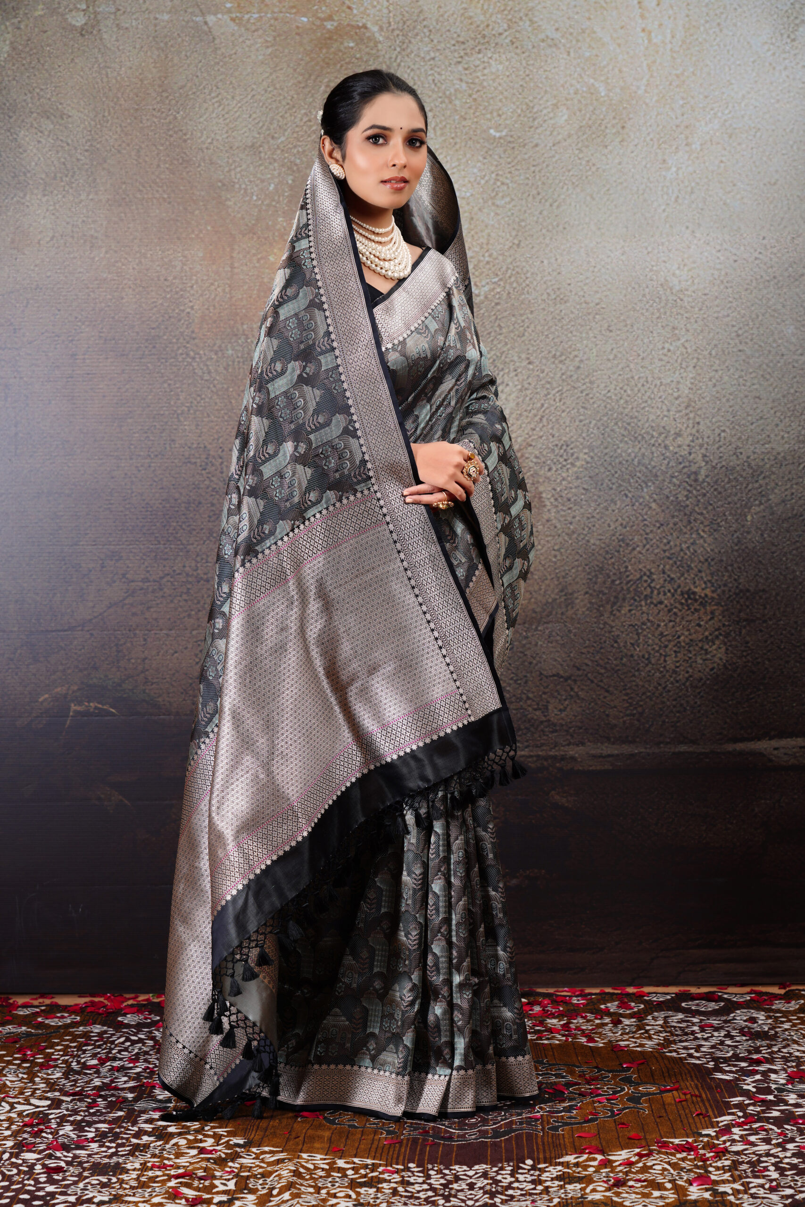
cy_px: 604
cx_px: 402
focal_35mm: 68
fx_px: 2280
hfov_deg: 20.0
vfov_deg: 29.7
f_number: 6.3
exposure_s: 1/160
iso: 125
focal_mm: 68
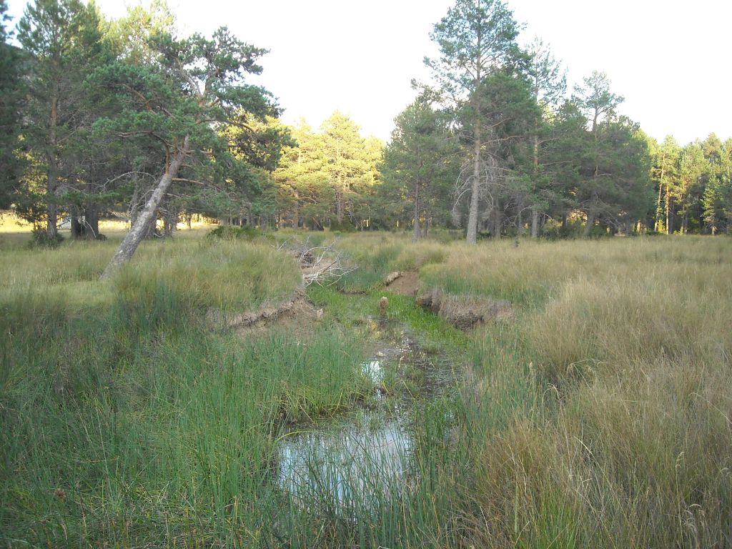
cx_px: 366
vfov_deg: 40.7
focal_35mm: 35
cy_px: 274
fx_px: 740
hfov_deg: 52.6
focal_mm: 5.7
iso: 200
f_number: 2.8
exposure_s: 1/228
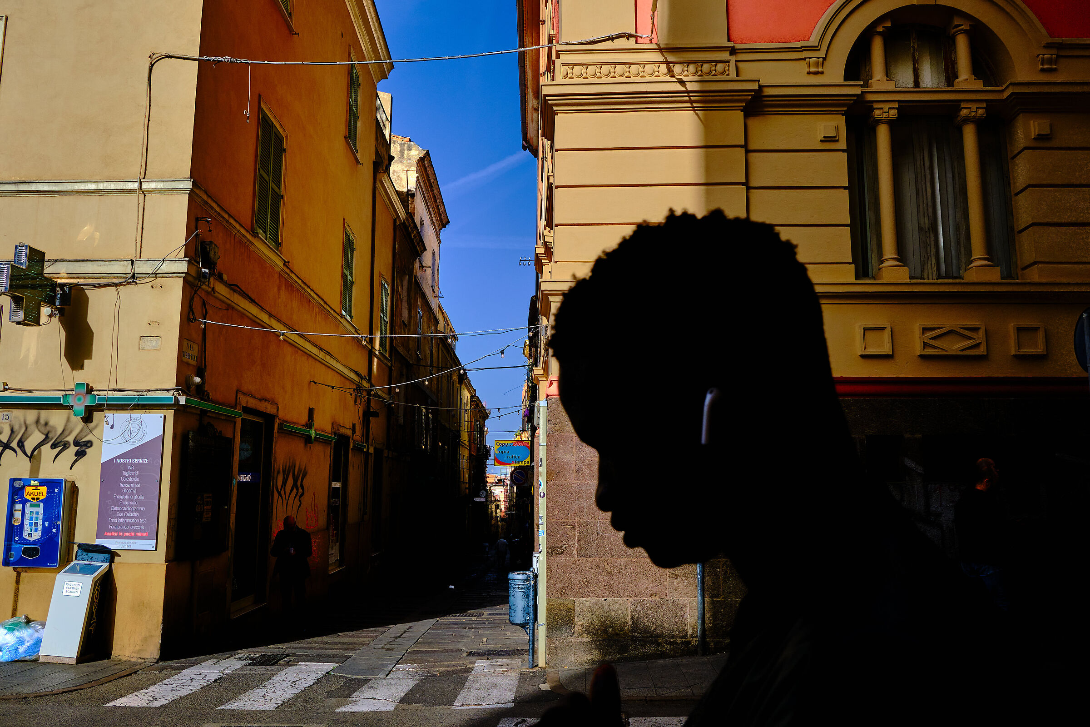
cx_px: 545
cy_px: 364
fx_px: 817
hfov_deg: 67.4
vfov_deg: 47.9
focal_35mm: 27
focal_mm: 18
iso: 250
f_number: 8
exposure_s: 1/1000
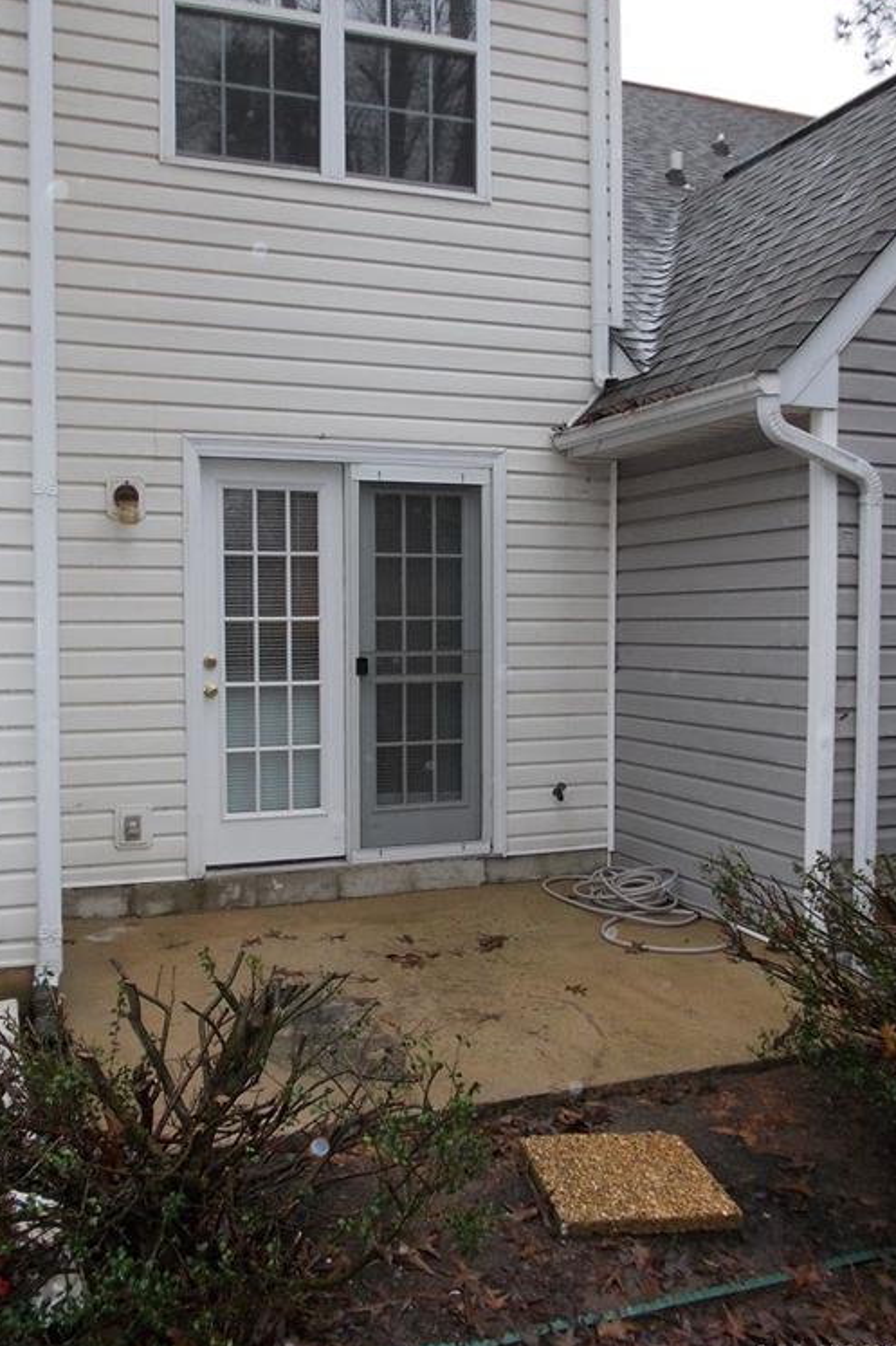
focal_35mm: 30
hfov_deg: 43.5
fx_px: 1120
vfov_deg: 61.9
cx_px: 391
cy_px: 673
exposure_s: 1/100
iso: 80
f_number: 2.7
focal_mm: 4
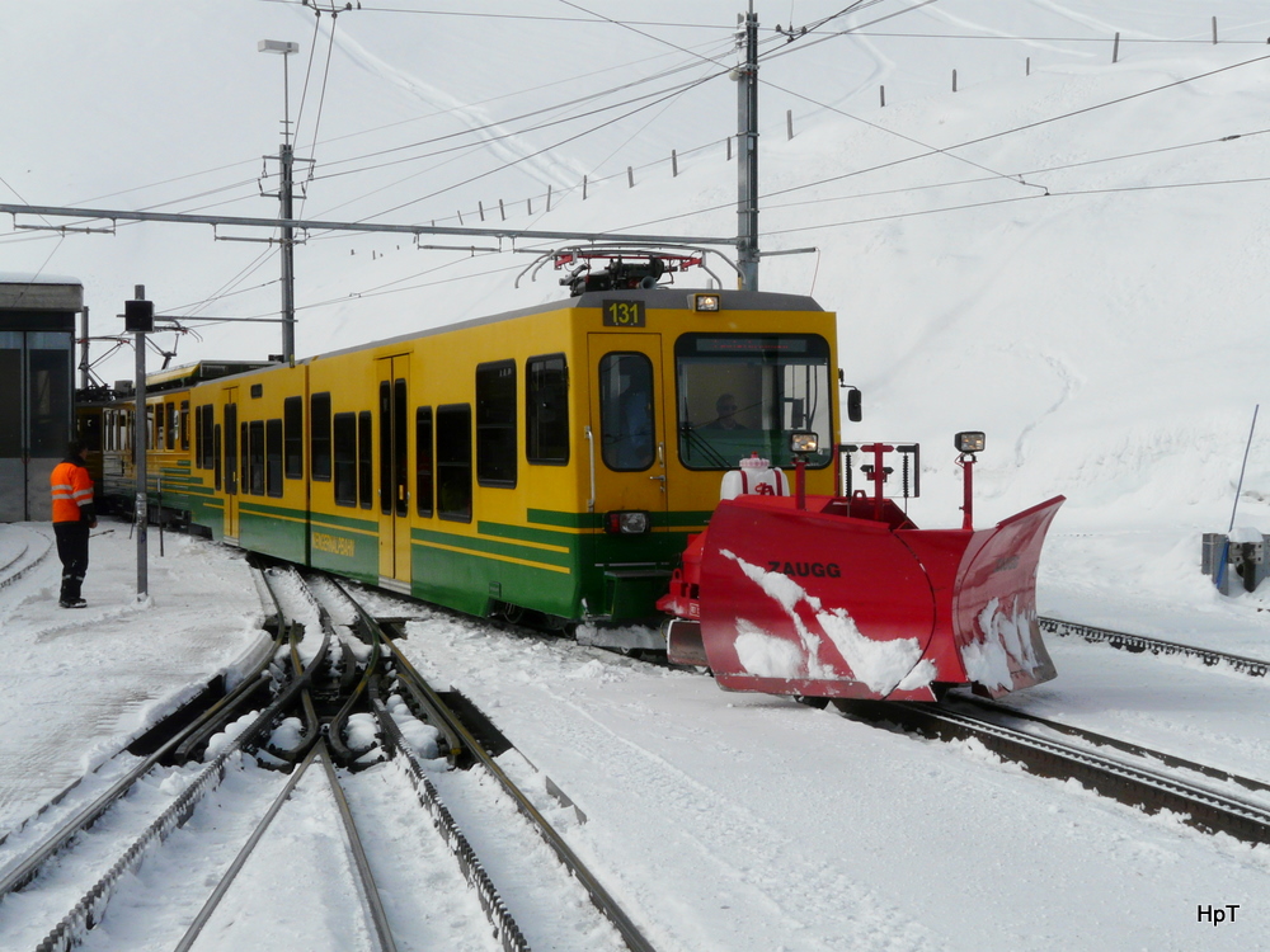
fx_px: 2128
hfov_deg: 33.2
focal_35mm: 58
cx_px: 635
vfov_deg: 25.2
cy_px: 476
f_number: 8
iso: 100
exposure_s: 1/640
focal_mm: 9.5
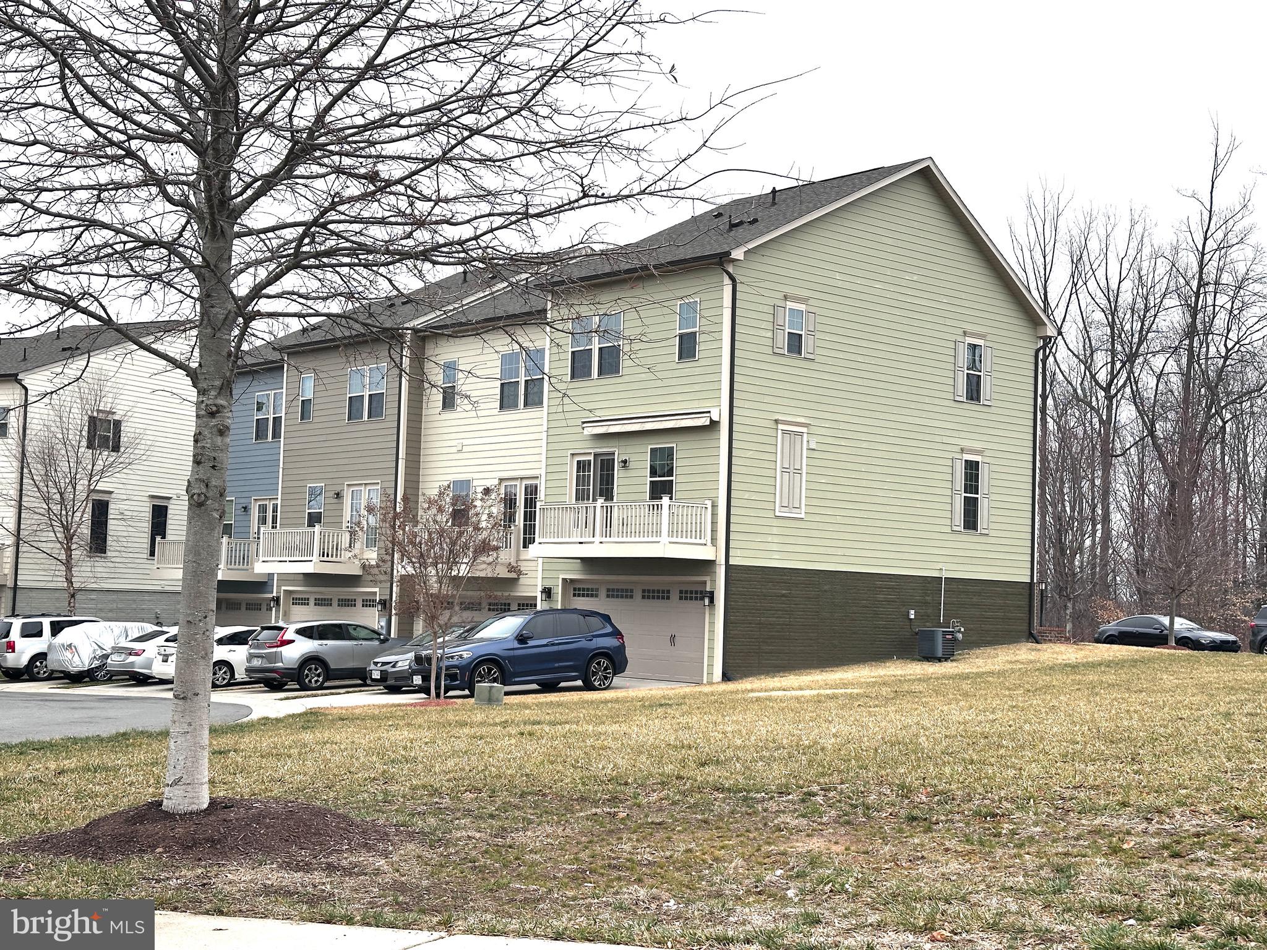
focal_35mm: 48
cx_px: 634
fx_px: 1757
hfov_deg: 39.7
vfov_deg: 30.3
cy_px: 475
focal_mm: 6.86
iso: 64
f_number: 1.78
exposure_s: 1/2358
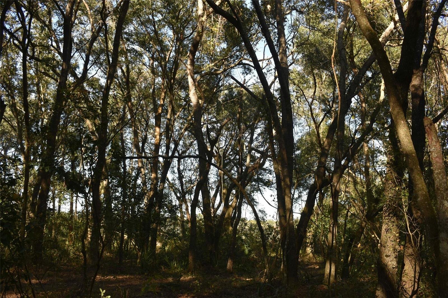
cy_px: 149
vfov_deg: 38.3
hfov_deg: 55.1
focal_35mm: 34
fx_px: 429
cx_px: 224
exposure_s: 1/250
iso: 200
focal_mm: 23
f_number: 6.3
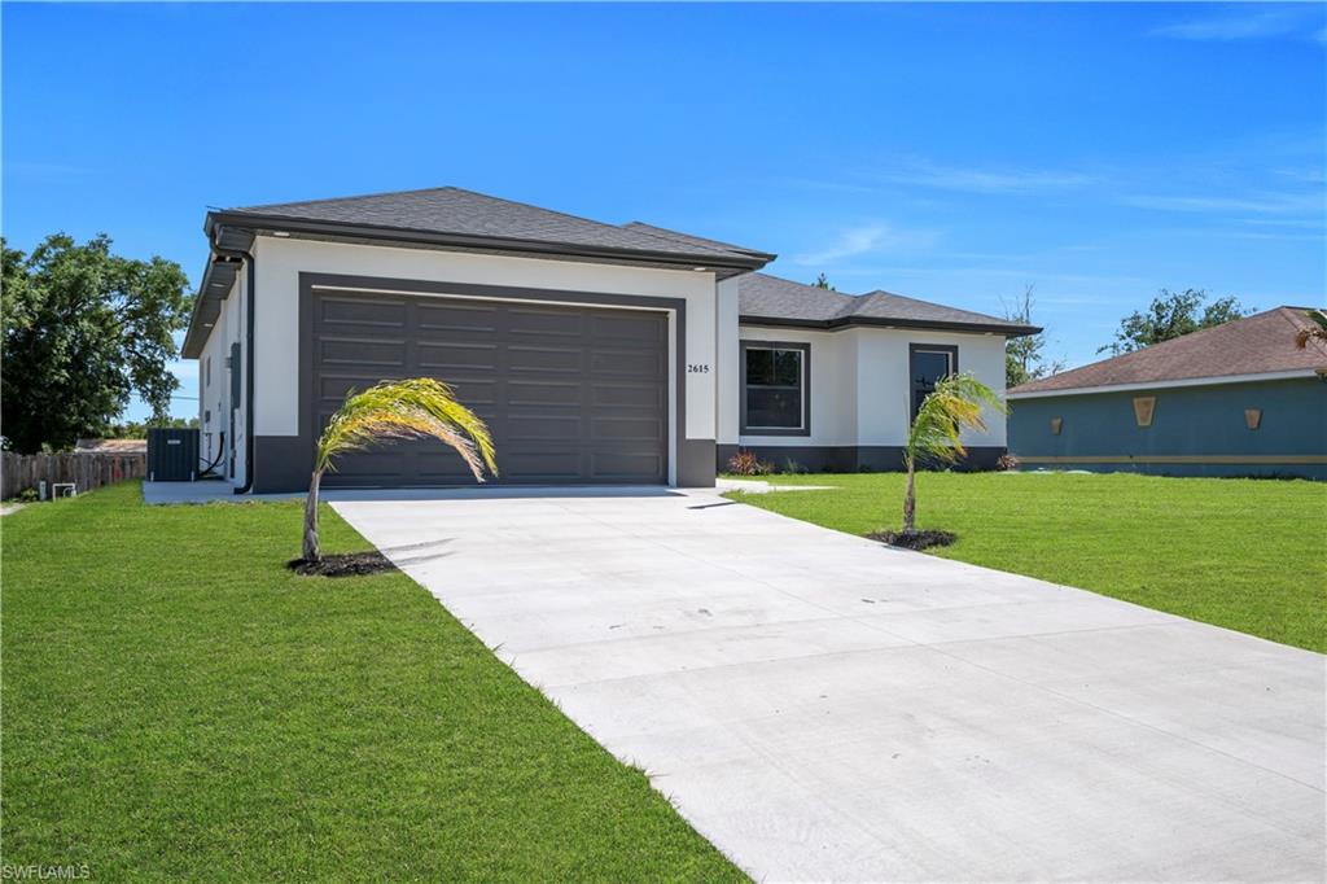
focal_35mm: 30
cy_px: 442
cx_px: 664
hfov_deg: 61.9
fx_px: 1105
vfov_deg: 43.6
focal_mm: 20
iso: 100
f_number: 8
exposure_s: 1/400
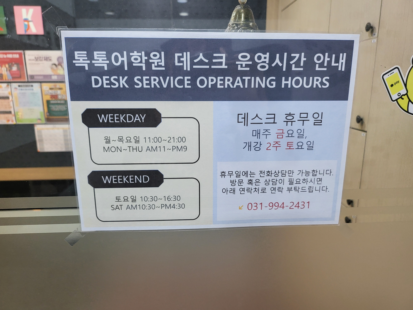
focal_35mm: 24
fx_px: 286
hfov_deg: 71.6
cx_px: 206
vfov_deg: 56.8
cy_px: 155
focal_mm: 5
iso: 250
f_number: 1.8
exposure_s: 1/60
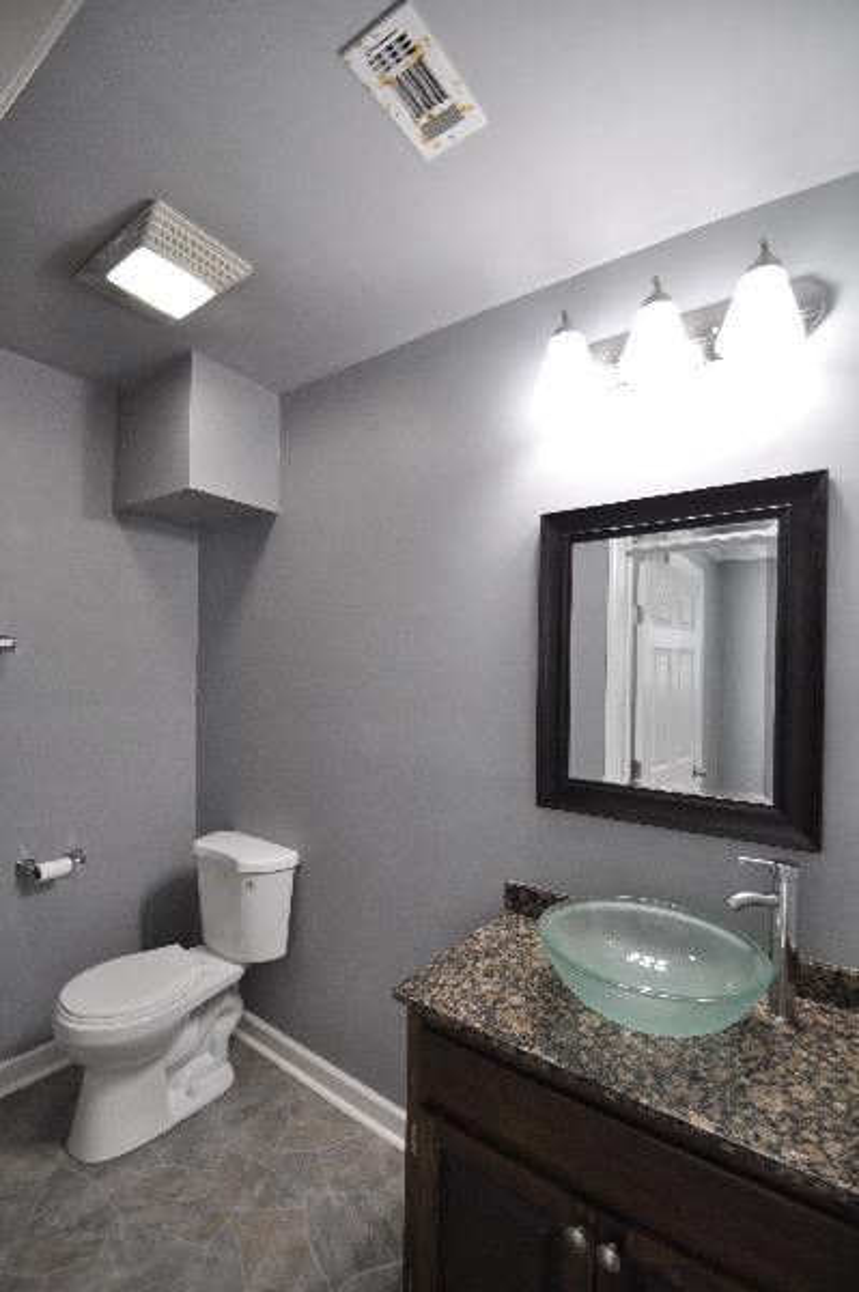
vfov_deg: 100.4
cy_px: 646
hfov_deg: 77.2
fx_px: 538
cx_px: 430
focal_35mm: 15
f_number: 4
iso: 560
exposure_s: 1/60
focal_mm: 10
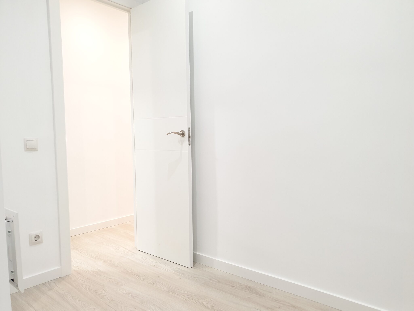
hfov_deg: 67.3
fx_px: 311
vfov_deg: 53.1
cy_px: 156
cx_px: 207
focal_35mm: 26
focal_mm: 4.3
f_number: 2.4
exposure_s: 1/50
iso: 320
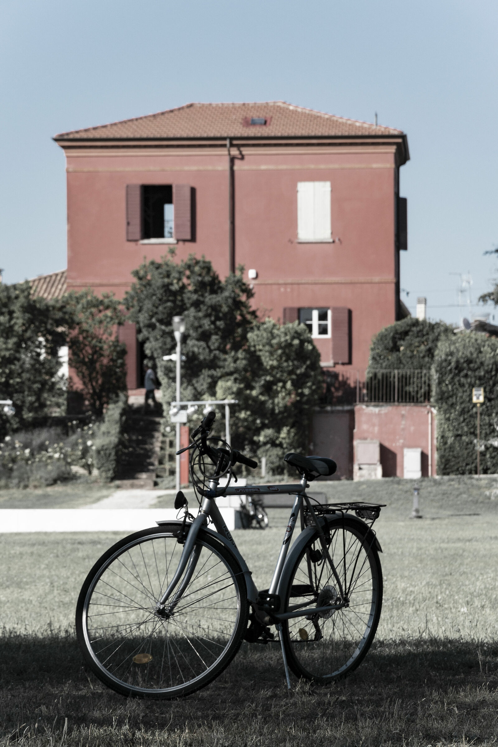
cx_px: 249
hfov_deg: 8.7
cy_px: 374
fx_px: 3268
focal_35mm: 158
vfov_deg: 13.0
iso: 200
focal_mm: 105
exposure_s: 1/320
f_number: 10
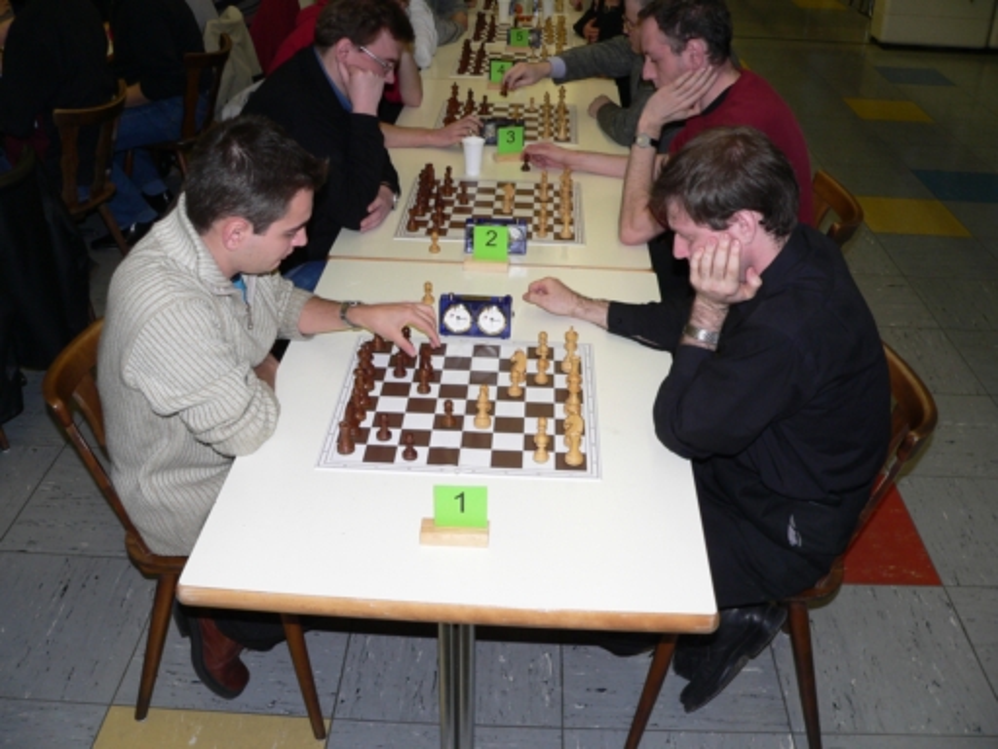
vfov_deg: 39.7
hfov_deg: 51.4
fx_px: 1038
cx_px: 499
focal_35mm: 36
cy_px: 374
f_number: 2.8
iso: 100
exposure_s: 1/60
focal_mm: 6
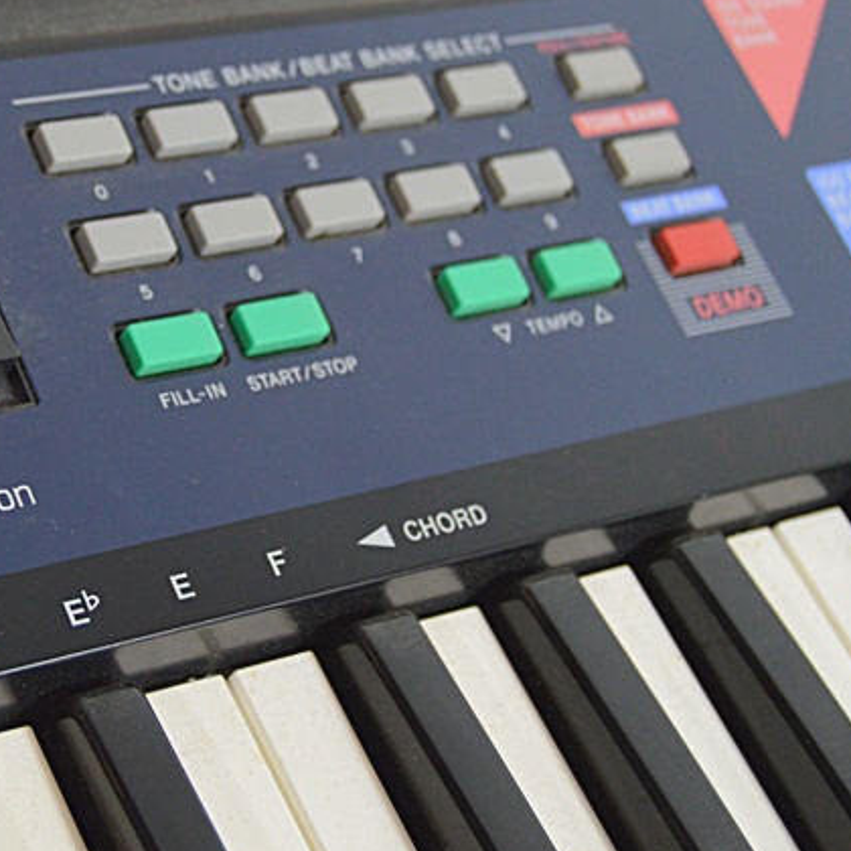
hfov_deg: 18.8
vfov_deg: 19.0
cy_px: 220
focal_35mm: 91
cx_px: 79
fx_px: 2531
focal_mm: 30
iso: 900
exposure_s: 1/60
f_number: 4.2
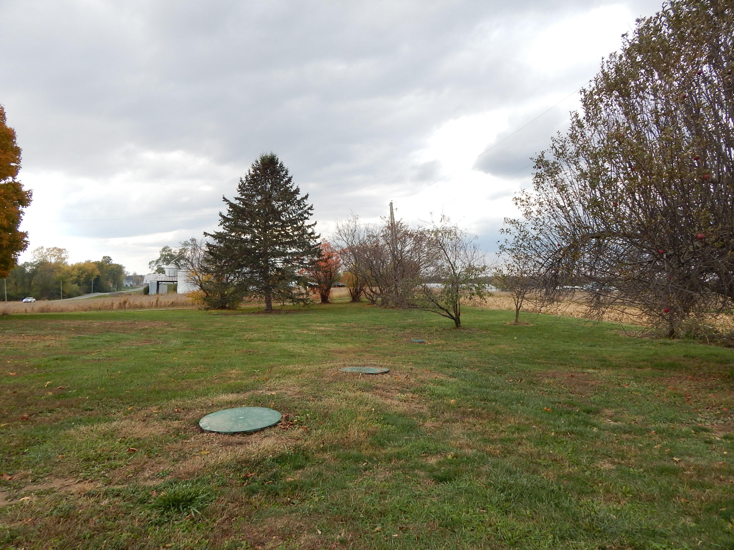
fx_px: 466
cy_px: 275
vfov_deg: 61.1
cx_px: 367
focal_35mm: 22
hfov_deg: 76.4
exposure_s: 1/500
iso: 125
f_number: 3
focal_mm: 4
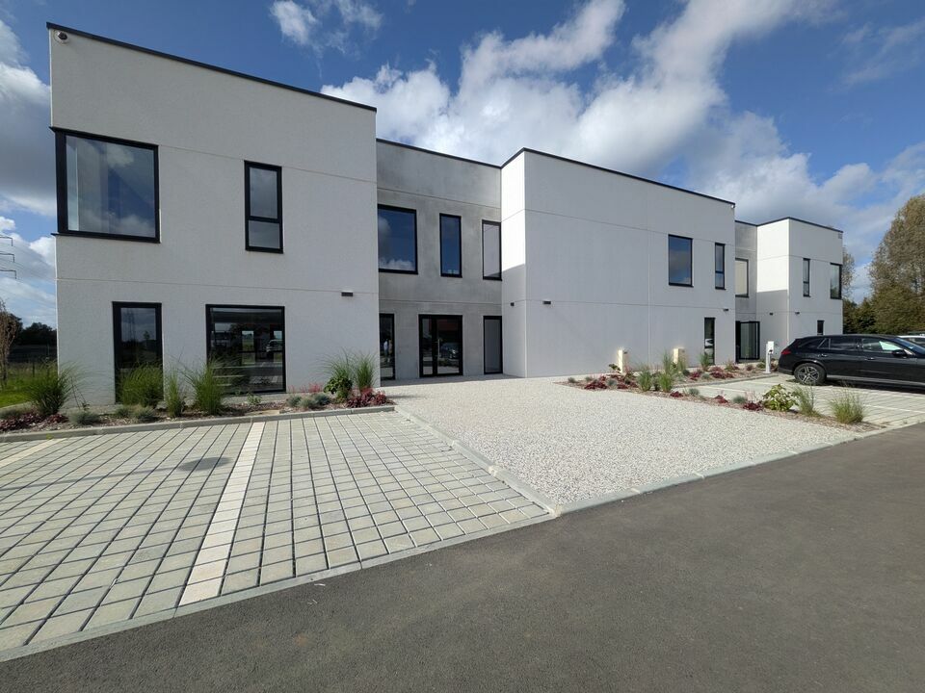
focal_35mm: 14
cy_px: 346
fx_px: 374
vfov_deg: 85.7
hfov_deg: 102.1
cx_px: 462
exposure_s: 1/3322
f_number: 2.2
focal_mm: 1.83
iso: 53
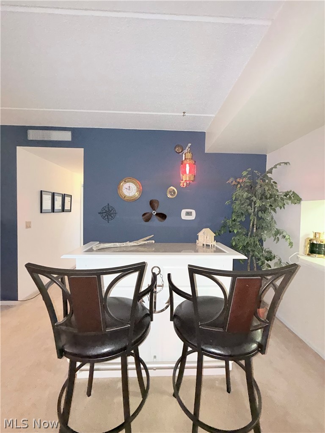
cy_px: 216
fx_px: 175
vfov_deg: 102.1
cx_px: 162
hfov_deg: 85.7
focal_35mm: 14
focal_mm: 2.22
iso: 1250
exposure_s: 1/40
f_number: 2.2
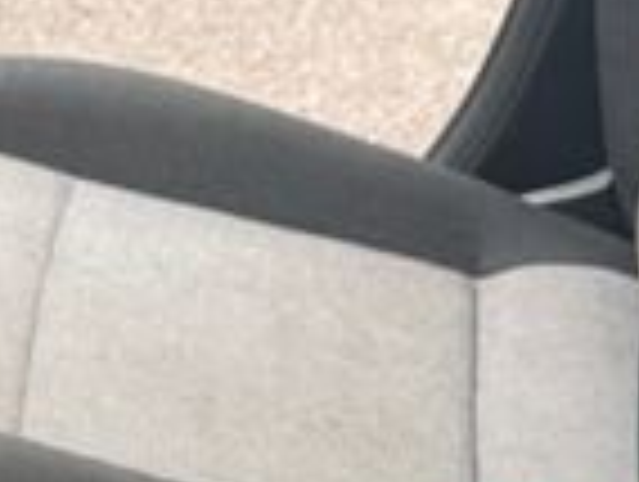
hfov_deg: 10.9
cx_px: -378
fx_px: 3199
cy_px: 685
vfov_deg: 8.4
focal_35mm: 173
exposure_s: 1/217
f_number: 1.78
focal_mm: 6.76
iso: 64
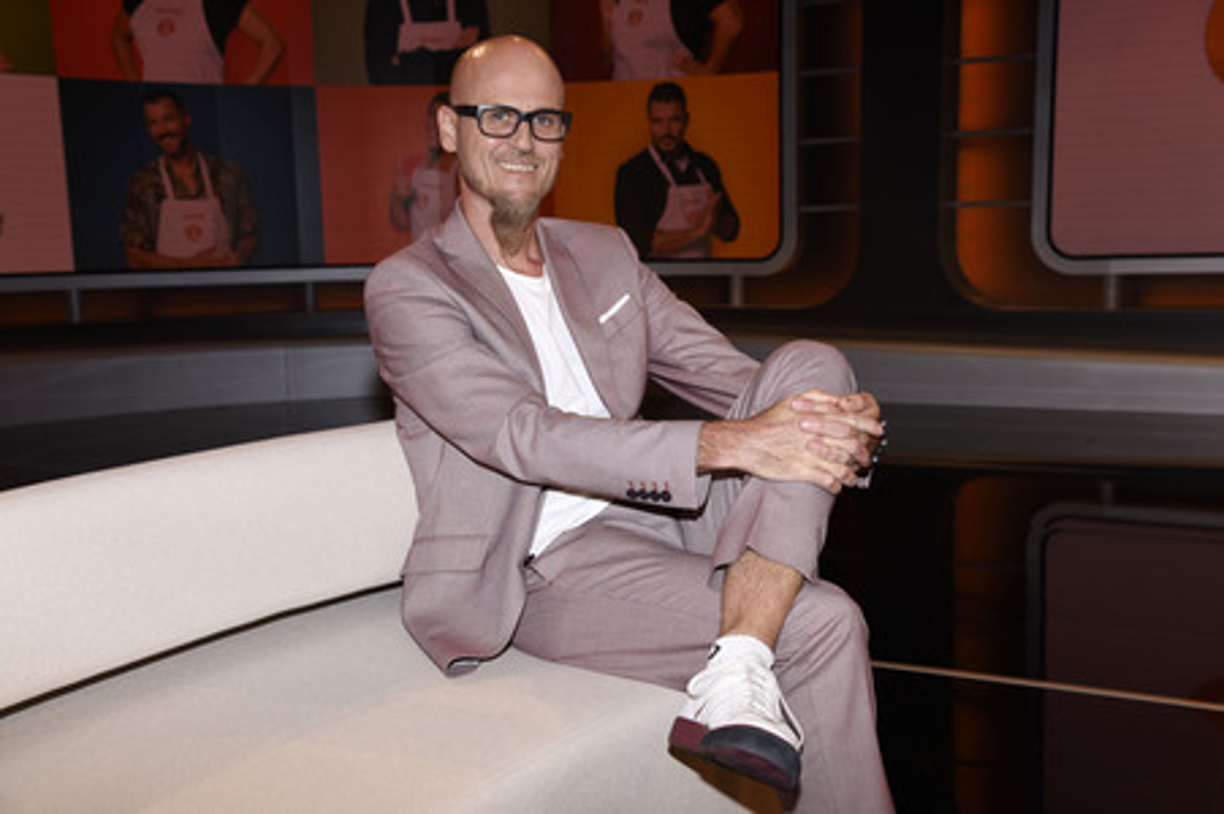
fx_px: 1563
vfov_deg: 29.2
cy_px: 407
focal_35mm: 46
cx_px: 612
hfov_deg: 42.8
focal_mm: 46
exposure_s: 1/160
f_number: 6.3
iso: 320
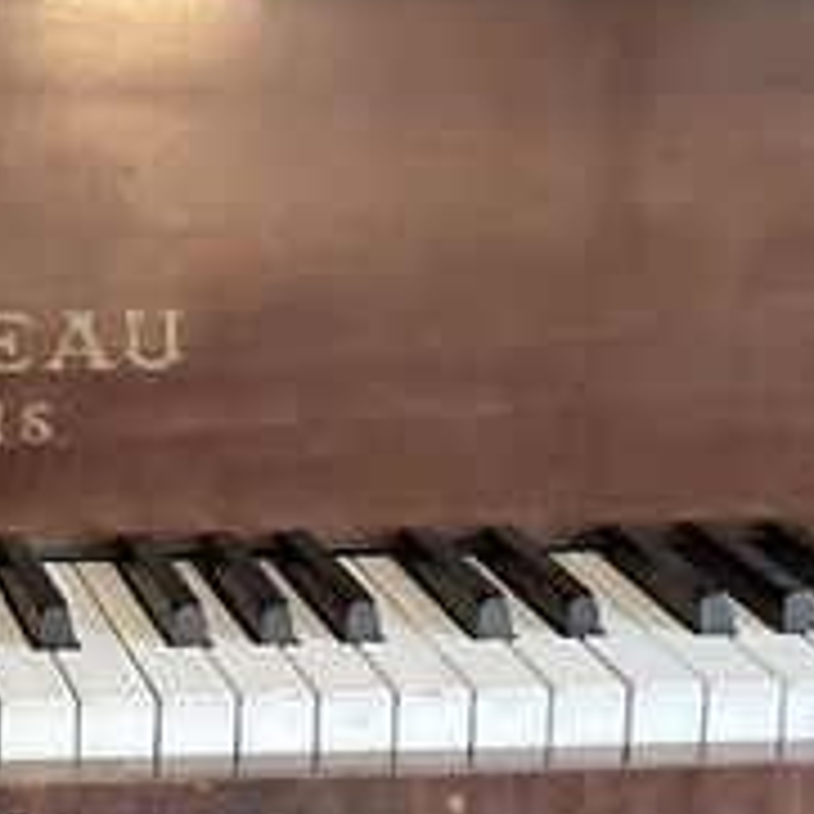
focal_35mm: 137
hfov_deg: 12.5
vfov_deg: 12.7
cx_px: -153
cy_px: 558
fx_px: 3645
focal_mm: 3.99
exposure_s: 1/25
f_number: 1.8
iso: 500
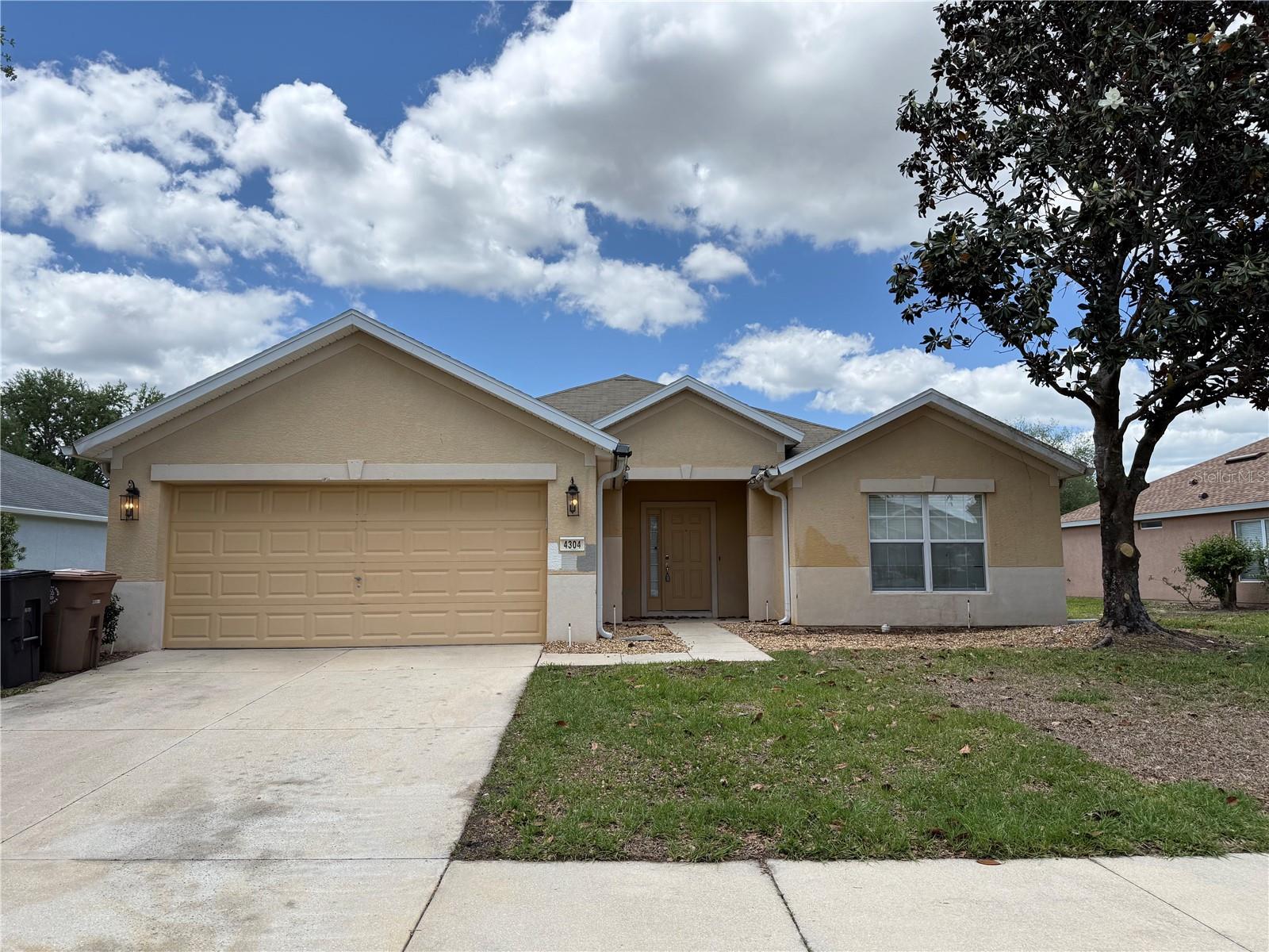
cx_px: 634
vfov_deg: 56.8
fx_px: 880
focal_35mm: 24
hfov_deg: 71.6
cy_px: 476
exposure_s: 1/3584
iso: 100
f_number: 1.78
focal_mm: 6.76
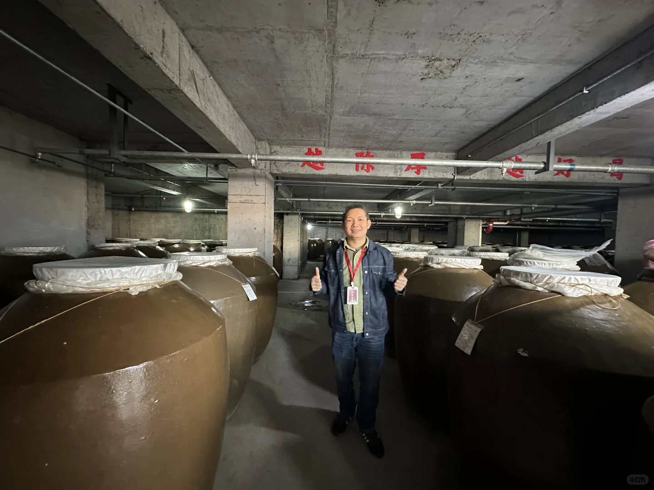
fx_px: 265
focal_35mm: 14
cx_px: 327
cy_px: 245
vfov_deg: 85.7
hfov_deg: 102.1
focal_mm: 2.22
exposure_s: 1/50
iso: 800
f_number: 2.2
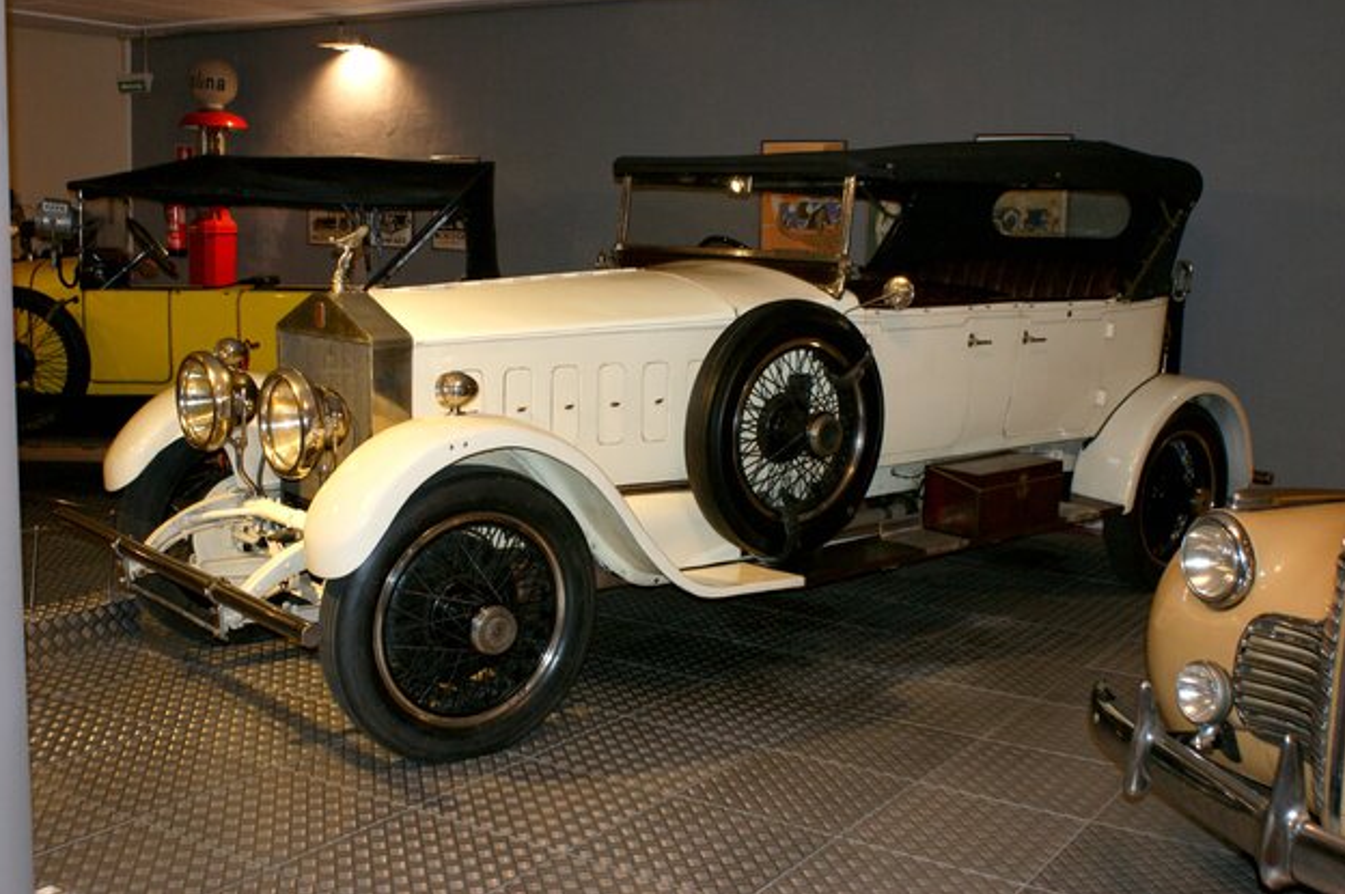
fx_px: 1493
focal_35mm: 40
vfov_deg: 33.3
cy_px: 442
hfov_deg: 48.5
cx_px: 668
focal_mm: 26
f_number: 5.6
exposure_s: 1/60
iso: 400
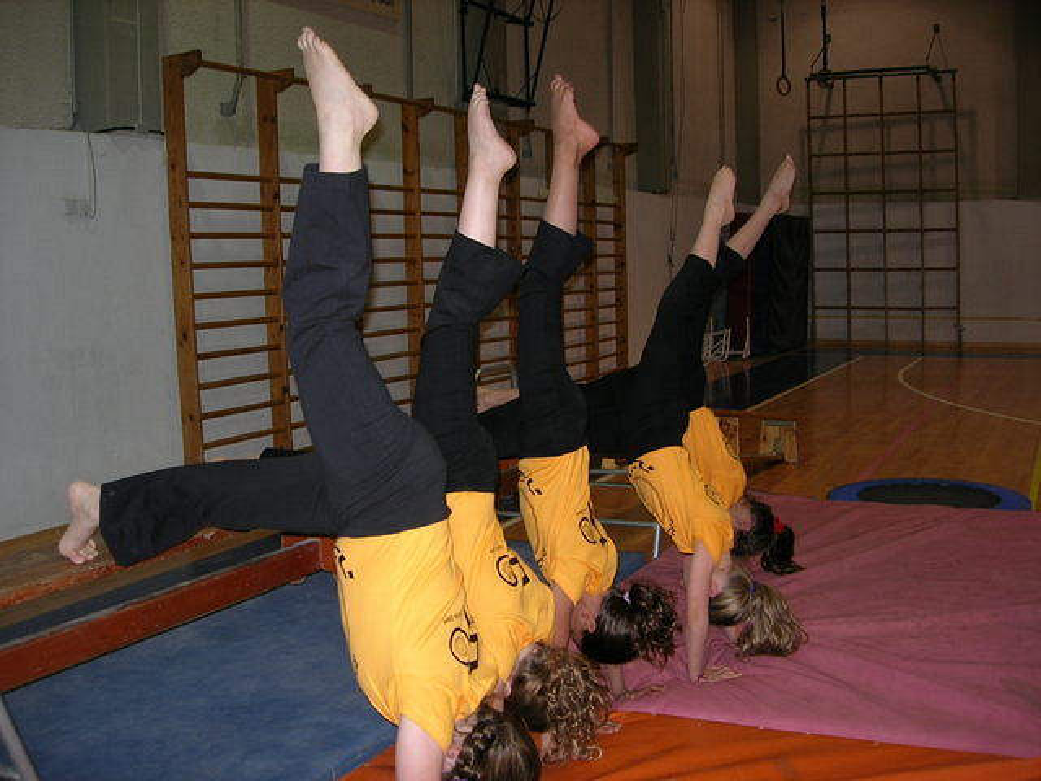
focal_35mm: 38
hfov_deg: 49.0
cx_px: 520
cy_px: 390
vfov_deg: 37.7
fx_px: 1143
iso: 67
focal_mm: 7.8
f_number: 2.8
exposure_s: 1/60.1
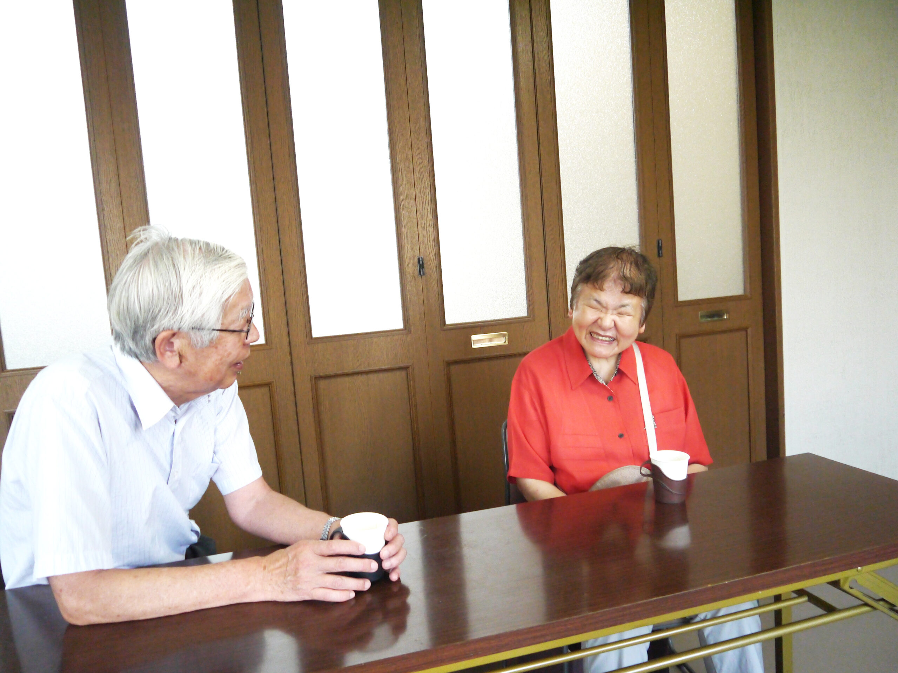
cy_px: 336
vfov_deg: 49.7
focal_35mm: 28
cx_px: 449
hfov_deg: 63.4
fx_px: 726
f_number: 3.5
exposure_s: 1/125
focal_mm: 14
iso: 640
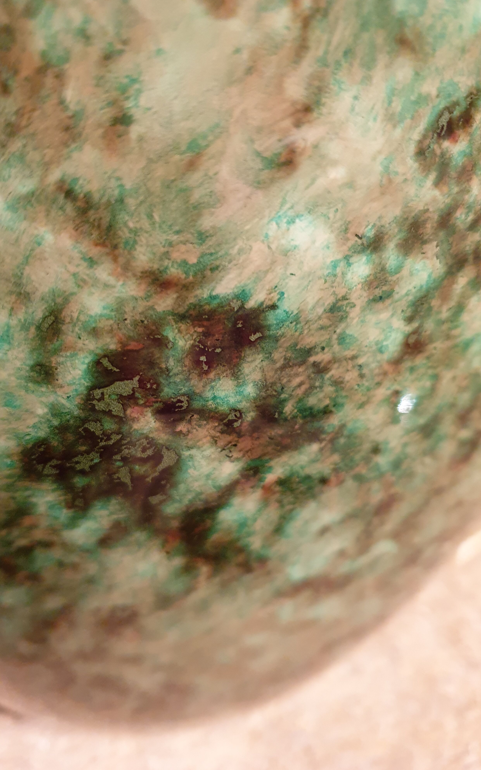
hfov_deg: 44.5
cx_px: 212
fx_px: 587
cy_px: 383
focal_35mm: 28
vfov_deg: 66.5
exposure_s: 1/25
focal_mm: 4.3
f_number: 1.5
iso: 320
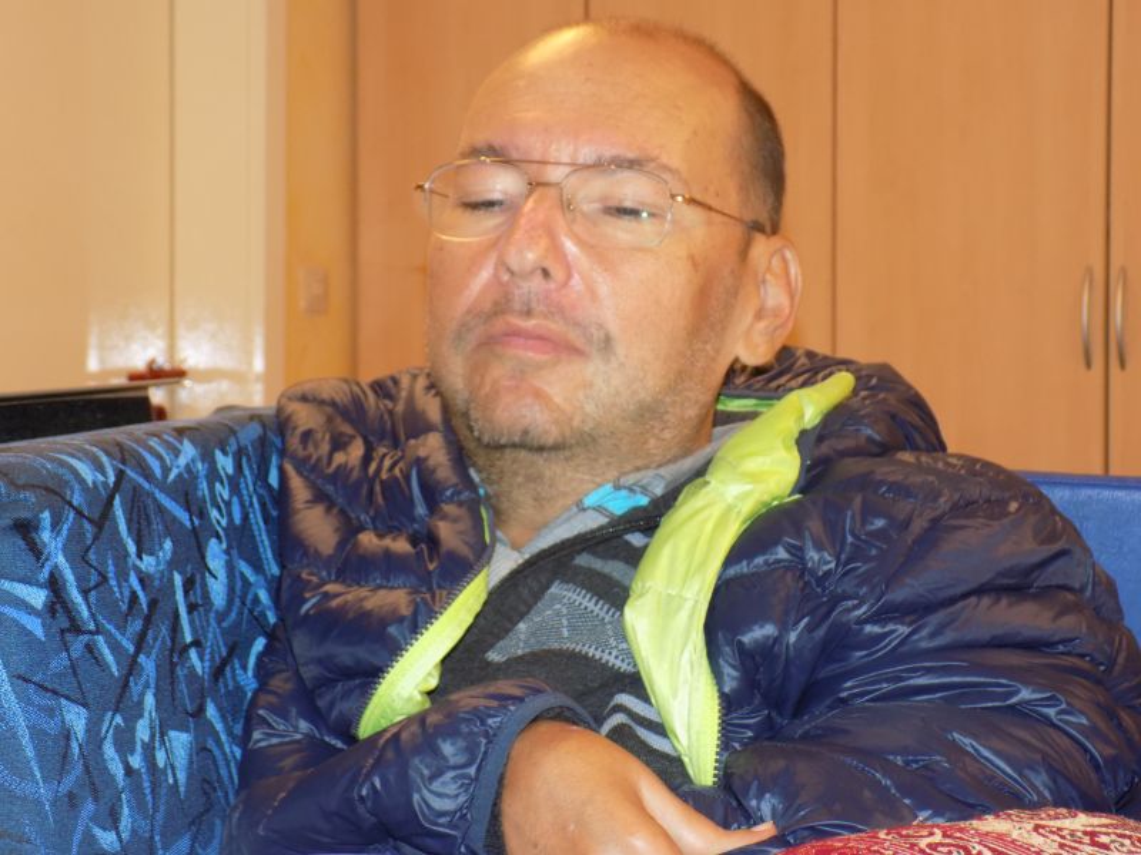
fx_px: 2571
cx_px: 570
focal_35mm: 78
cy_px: 428
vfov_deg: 18.9
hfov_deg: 25.0
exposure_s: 1/30
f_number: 4.3
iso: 250
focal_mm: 13.9
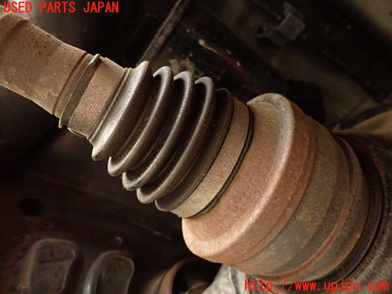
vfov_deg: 54.9
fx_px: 283
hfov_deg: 69.4
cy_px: 147
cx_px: 196
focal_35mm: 25
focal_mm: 4.5
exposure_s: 1/30
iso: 500
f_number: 2
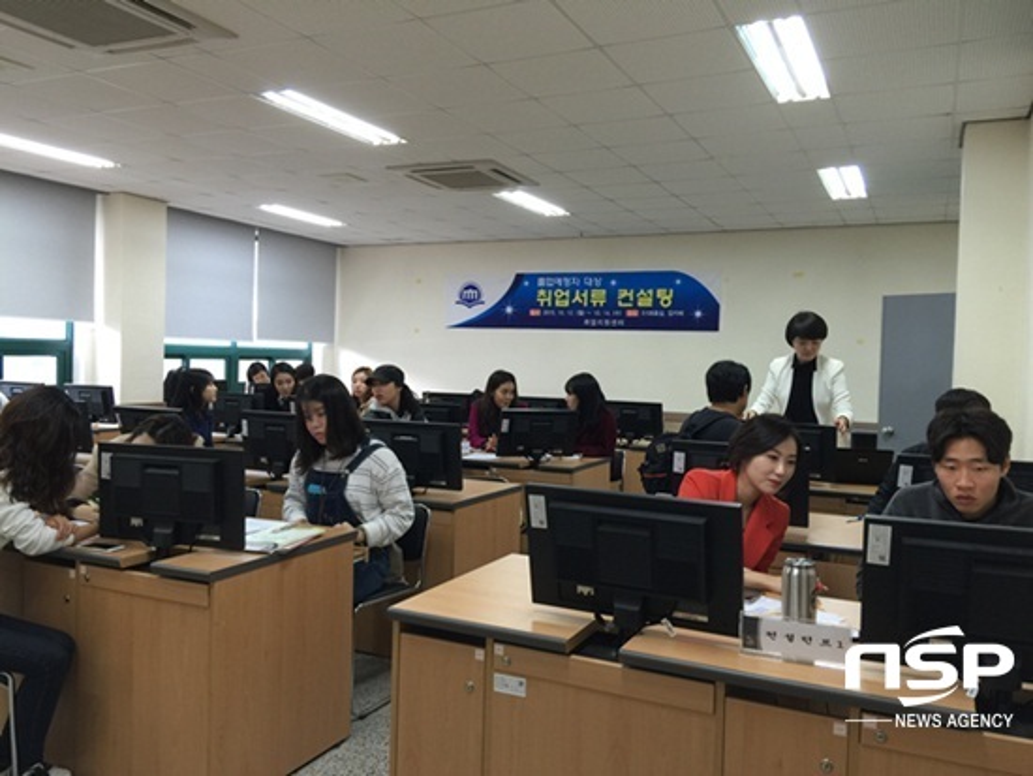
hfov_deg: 61.6
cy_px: 388
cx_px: 516
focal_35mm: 29
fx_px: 866
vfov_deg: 48.3
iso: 32
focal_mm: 4.15
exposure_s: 1/15
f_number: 2.2
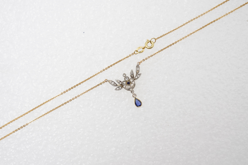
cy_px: 82
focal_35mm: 45
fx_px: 310
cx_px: 124
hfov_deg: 43.6
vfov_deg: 29.9
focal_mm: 30
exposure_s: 1/125
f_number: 20
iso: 640
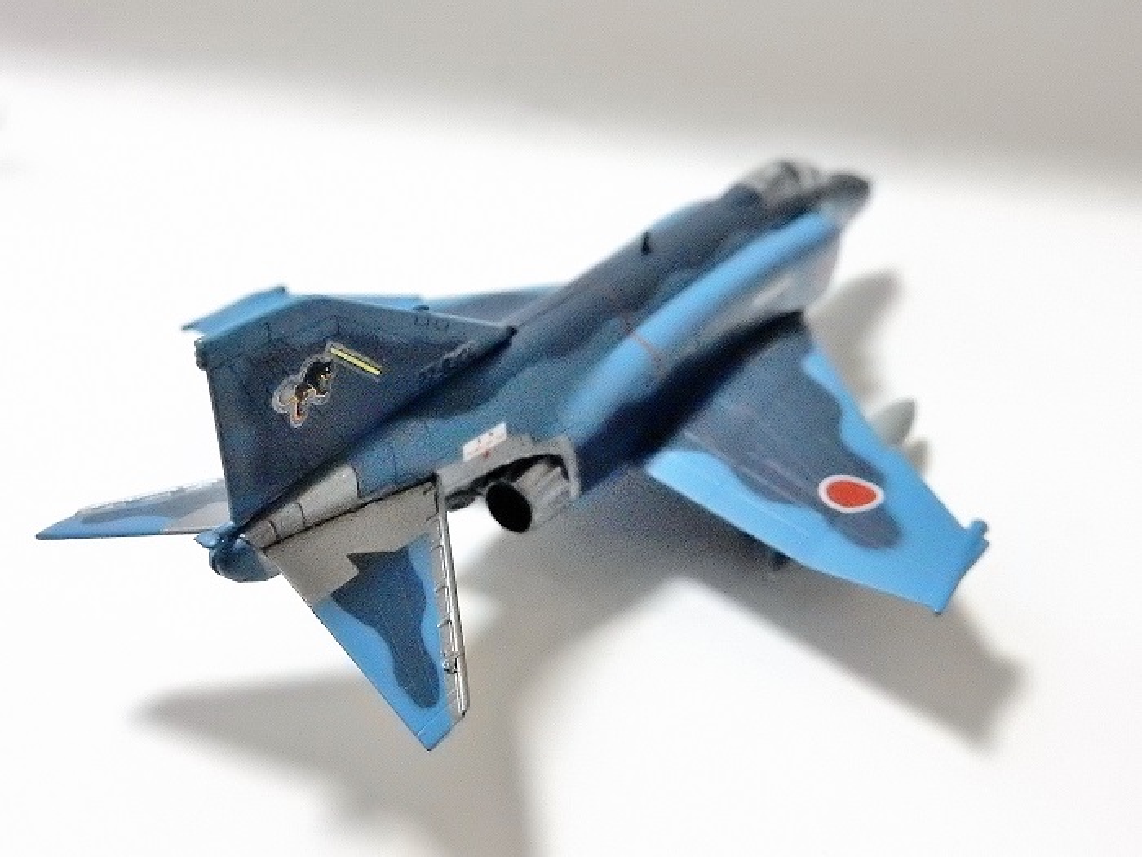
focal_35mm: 36
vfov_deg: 39.7
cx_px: 571
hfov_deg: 51.4
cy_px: 428
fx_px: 1188
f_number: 4
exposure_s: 1/80
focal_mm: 6.4
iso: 3200
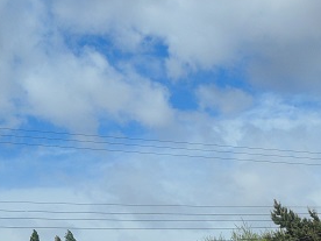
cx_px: 104
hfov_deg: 19.2
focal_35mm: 102
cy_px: 269
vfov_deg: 14.2
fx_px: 946
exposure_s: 1/1000
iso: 80
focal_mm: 7.8
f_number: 4.5
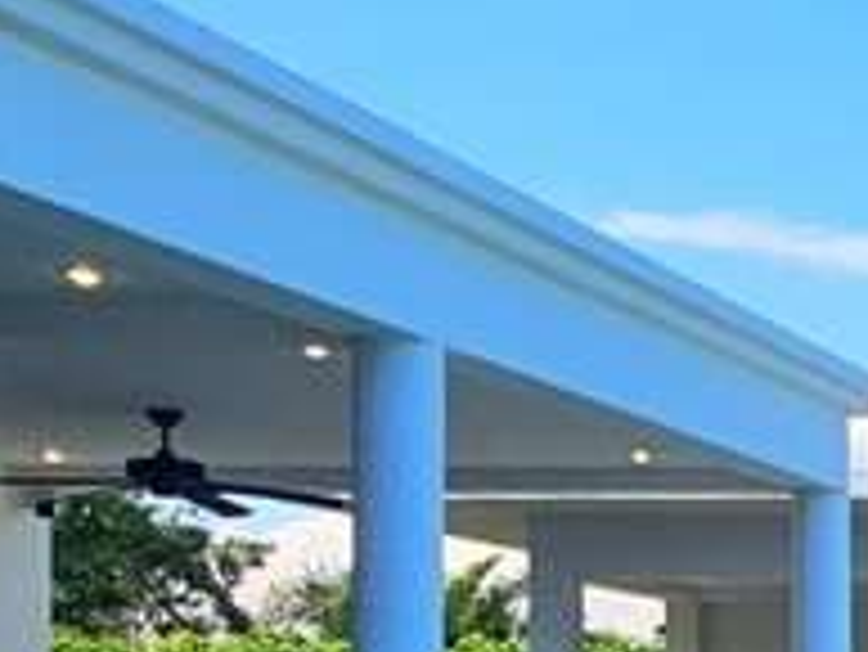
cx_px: 1709
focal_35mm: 86
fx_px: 2158
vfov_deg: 16.5
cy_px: 787
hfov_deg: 17.1
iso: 50
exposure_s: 1/1667
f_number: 2.2
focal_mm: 2.2
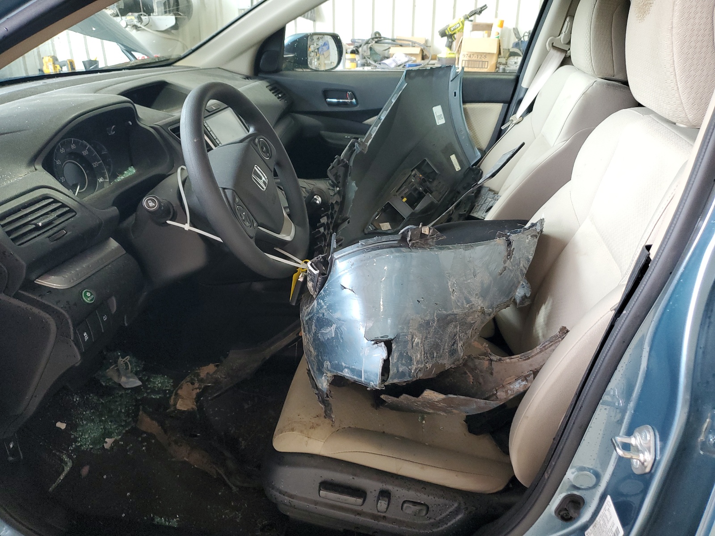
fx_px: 537
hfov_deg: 67.3
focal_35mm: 26
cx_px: 358
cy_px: 268
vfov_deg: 53.1
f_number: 1.5
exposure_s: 1/60.2
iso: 102
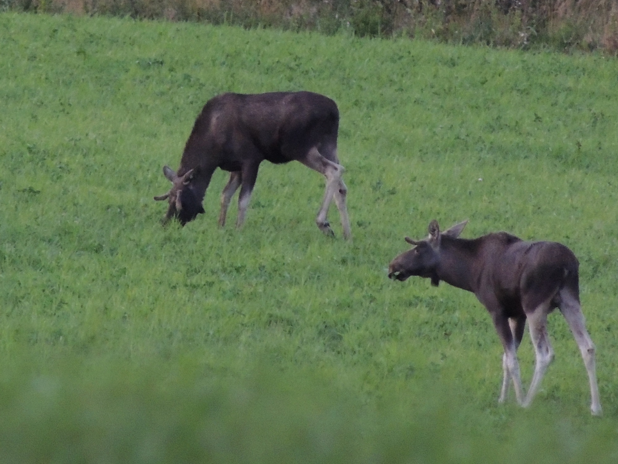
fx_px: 13390
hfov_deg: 2.6
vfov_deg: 2.0
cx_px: 309
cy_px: 232
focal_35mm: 750
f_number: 5.1
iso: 800
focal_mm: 133.7
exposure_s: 1/100
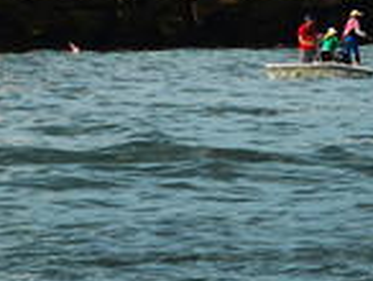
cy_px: -59
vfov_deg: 2.4
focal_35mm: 615
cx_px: 158
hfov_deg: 3.2
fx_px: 6638
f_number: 6.3
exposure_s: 1/640
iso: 200
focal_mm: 100
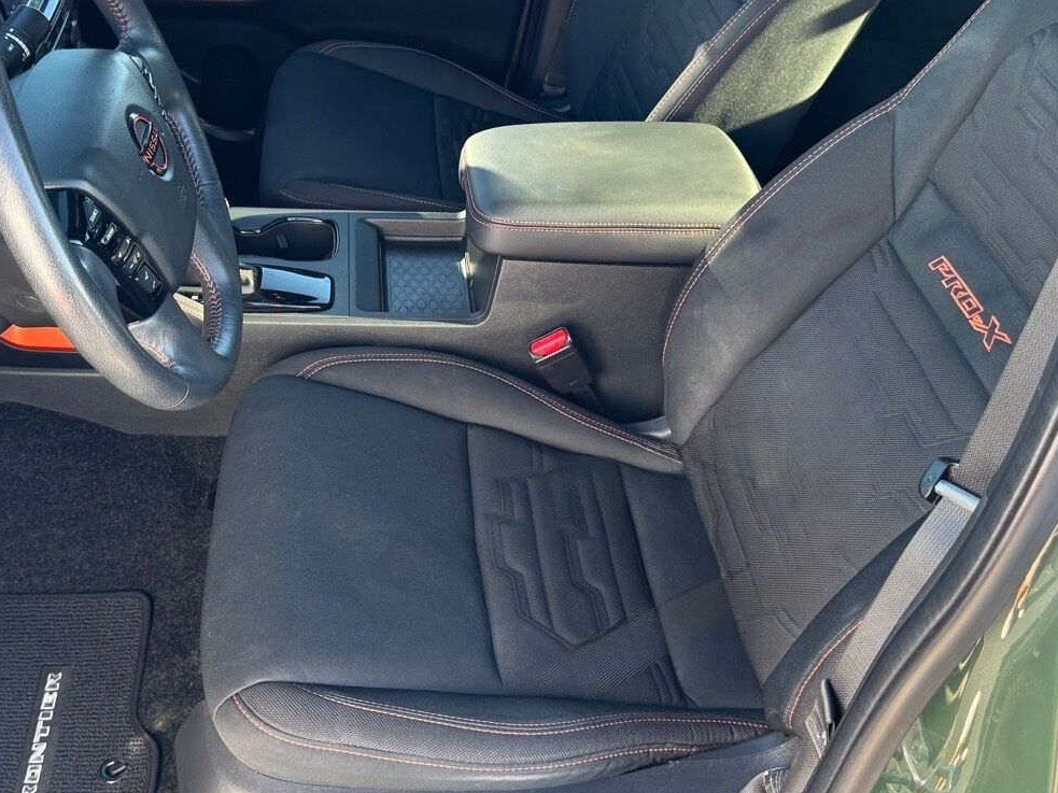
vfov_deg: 54.9
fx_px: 764
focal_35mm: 25
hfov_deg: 69.4
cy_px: 403
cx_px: 527
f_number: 1.78
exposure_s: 1/121
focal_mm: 6.76
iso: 100
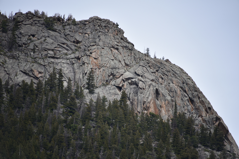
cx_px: 120
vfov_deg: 4.6
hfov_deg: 6.9
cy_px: 80
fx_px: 1992
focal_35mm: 300
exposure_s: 1/640
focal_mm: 300
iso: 180
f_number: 5.6
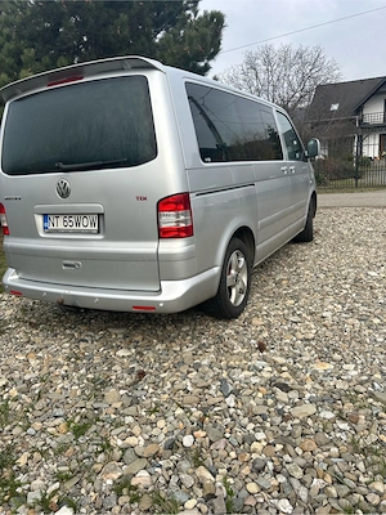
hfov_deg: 53.1
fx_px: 387
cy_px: 258
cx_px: 193
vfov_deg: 67.3
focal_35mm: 26
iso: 50
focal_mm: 5.7
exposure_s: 1/723
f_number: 1.5
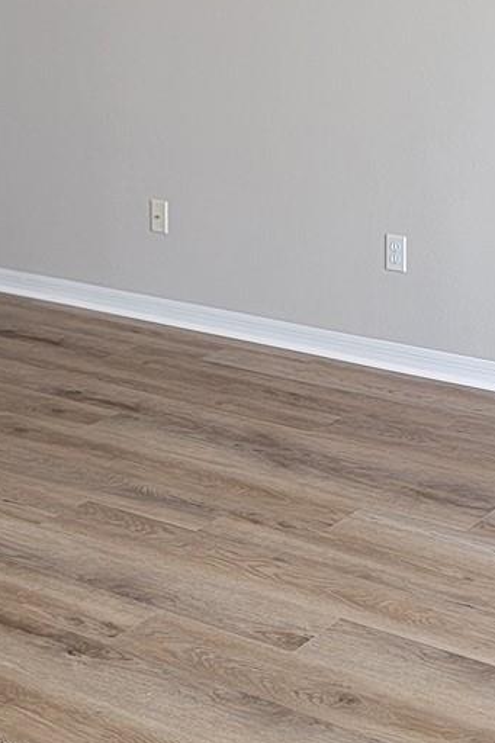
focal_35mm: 78
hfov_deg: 17.5
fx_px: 1610
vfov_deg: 25.0
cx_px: 250
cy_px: 44
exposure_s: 1/120
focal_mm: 6.7
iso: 125
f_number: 1.8
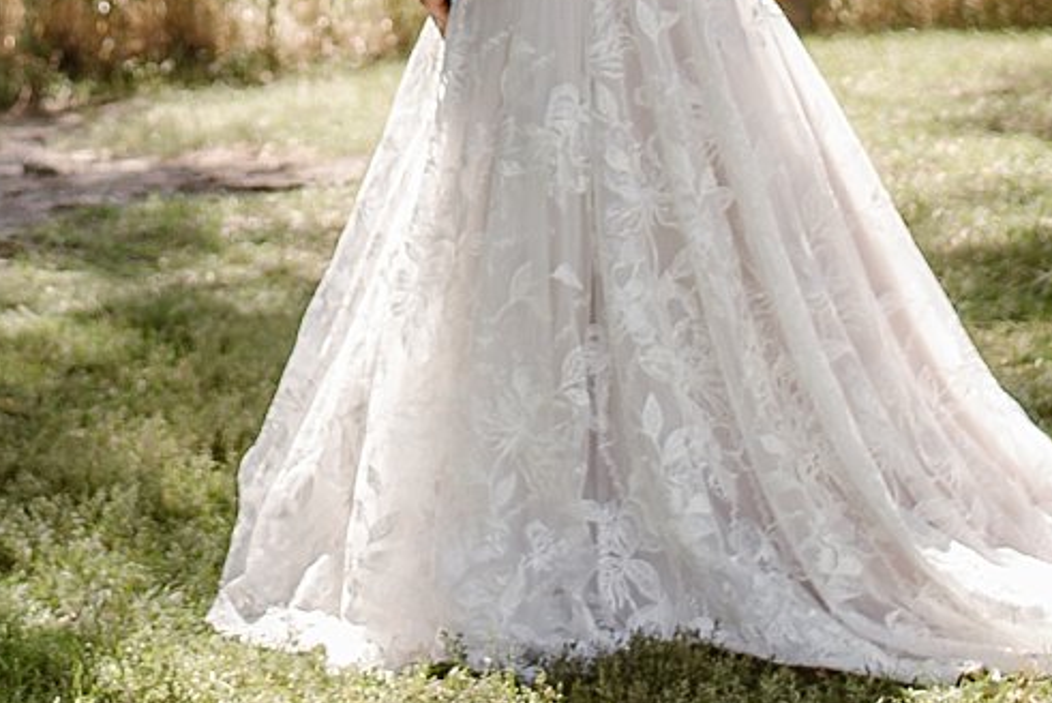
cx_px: 229
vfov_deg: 8.9
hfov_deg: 14.0
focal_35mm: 146
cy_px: -693
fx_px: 4269
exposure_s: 1/1600
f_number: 2
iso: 200
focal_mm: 35
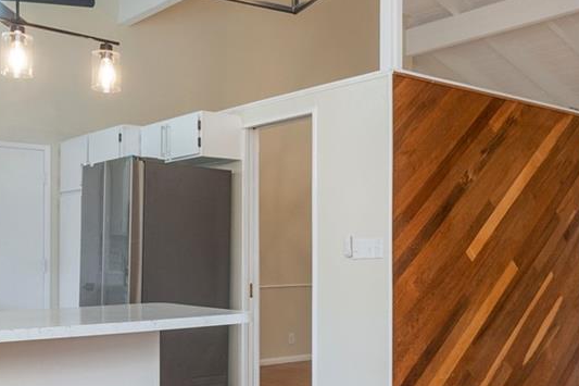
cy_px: 245
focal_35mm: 45
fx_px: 723
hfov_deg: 42.3
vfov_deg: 29.7
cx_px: 436
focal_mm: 10
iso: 320
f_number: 8
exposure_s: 1/13
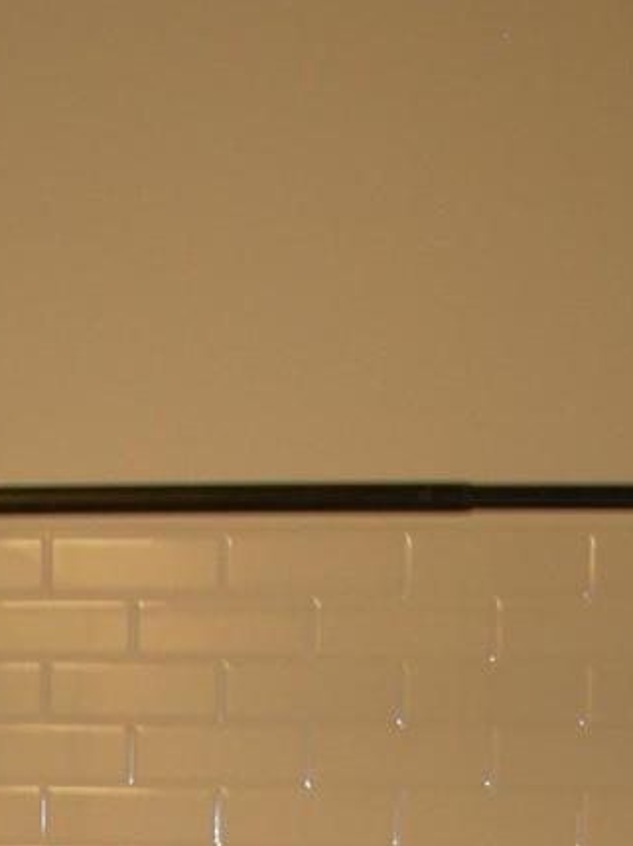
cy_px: 1384
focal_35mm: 129
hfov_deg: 11.4
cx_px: 8
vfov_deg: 14.0
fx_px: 3150
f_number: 2.7
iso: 64
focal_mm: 7.5
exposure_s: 1/30
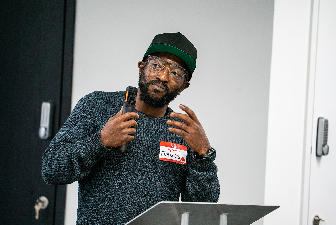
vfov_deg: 5.3
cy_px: 112
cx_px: 168
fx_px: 2447
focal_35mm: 262
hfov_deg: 7.9
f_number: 5.6
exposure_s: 1/160
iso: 3200
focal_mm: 262
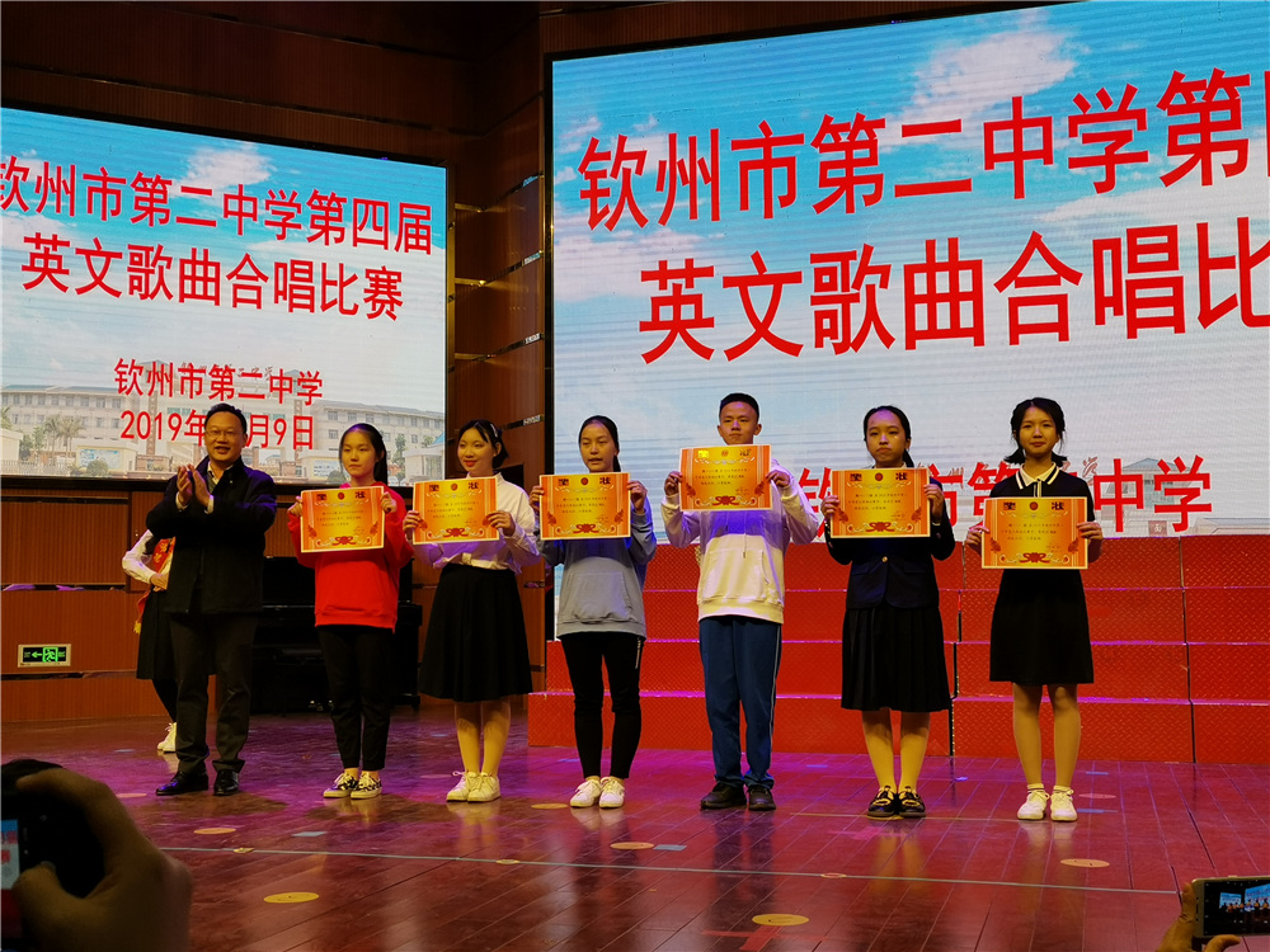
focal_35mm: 42
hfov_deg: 44.8
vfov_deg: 34.3
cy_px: 476
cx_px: 635
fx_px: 1541
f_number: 1.8
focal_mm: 4.75
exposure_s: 1/132
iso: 50
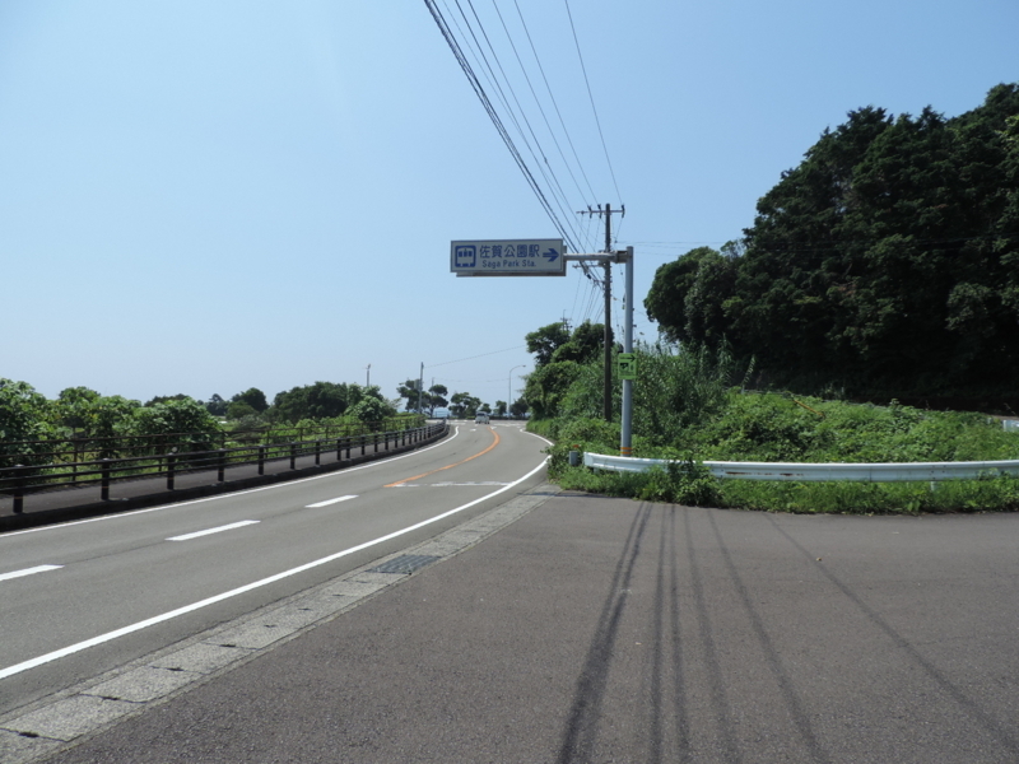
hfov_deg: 71.6
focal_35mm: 24
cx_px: 510
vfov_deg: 56.8
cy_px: 382
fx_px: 706
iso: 80
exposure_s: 1/1600
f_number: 3
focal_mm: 4.3
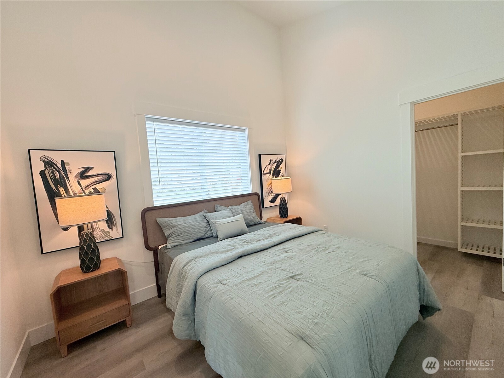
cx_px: 252
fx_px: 204
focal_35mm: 14
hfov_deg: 102.1
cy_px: 189
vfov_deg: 85.7
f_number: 2.2
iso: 80
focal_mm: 2.22
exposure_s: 1/120
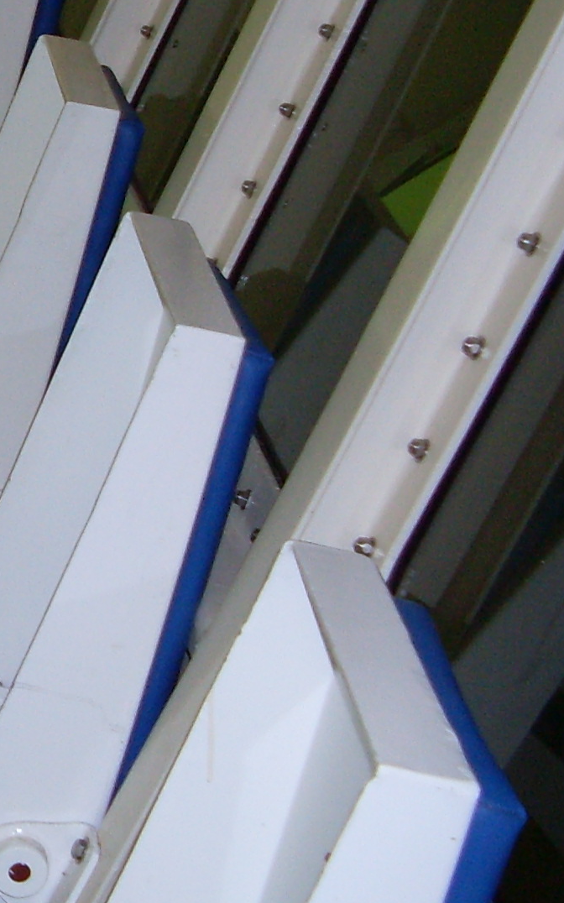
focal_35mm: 115
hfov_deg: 10.2
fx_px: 2830
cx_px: -676
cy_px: 72
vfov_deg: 17.8
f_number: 2.8
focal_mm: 6.3
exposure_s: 1/45
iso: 100
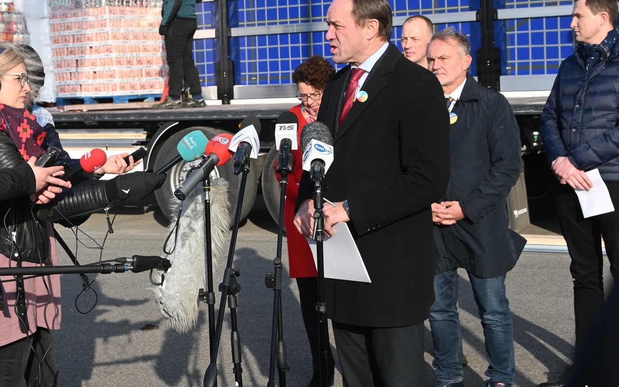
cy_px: 93
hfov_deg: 26.7
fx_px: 1296
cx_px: 191
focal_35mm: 77
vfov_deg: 16.9
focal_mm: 31
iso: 100
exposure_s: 1/320
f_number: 6.3
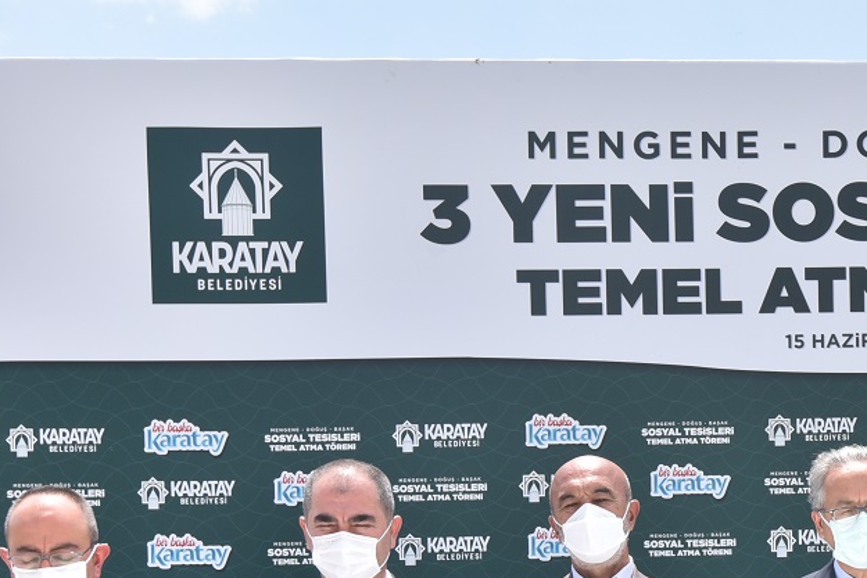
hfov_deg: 23.4
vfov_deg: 15.7
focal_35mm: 84
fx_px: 2023
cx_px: 806
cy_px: 692
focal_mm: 35
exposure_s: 1/250
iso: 125
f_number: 8
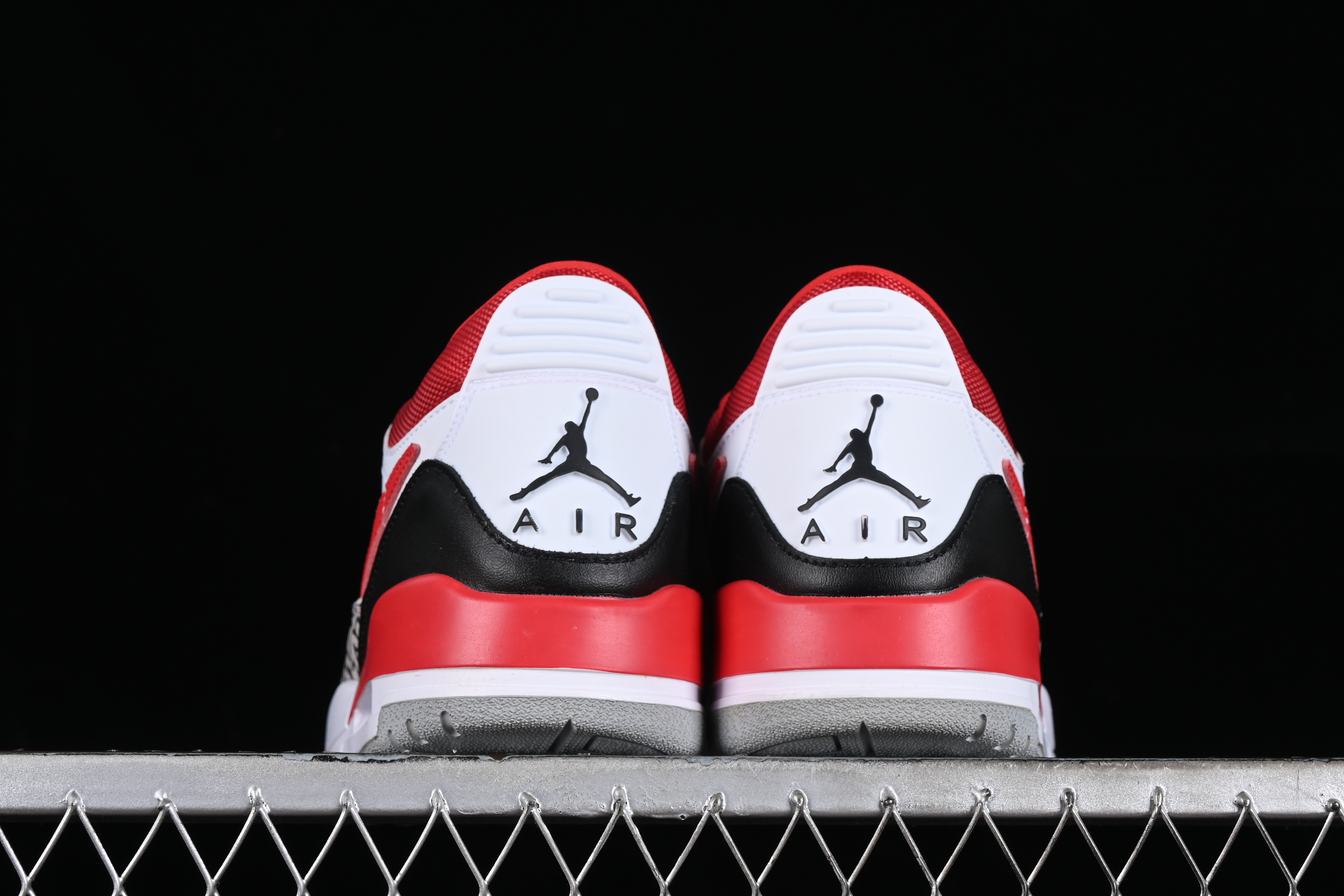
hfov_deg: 23.9
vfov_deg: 16.1
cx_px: 692
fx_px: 3173
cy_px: 451
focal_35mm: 85
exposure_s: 1/80
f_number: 8
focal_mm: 50
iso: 160
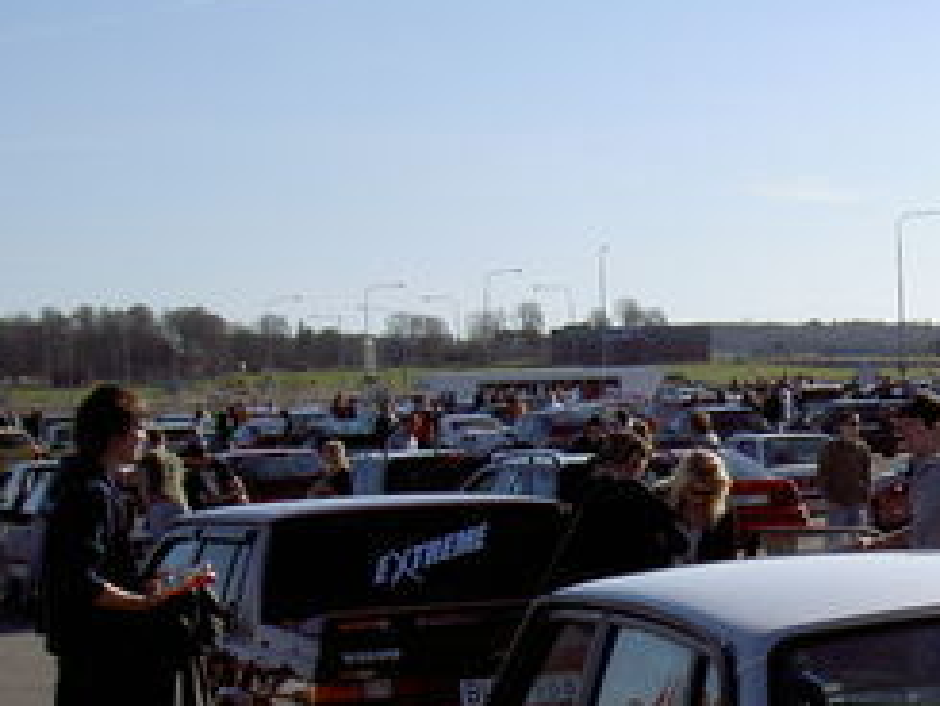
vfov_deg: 14.4
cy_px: 625
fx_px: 2771
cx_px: 1197
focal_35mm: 102
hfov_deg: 18.1
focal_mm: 8
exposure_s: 1/800
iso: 50
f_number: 4.7
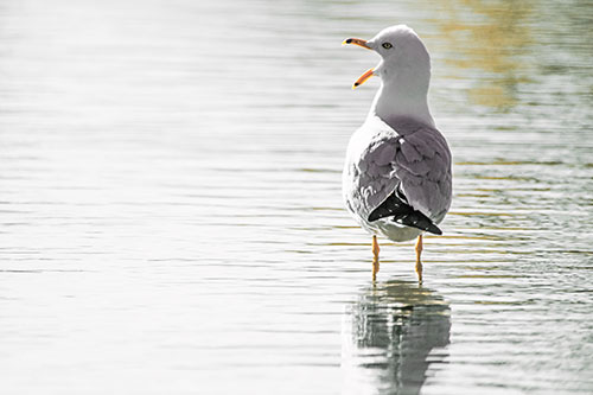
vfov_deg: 1.1
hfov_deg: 1.7
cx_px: 296
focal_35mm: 1200
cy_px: 198
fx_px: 19759
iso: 1600
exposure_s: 1/2000
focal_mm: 1200
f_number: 13
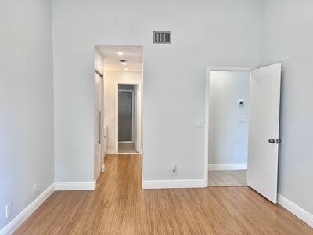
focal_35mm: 26
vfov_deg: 53.1
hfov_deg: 67.3
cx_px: 156
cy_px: 118
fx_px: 235
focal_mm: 5.7
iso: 40
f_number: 1.5
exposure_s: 1/120
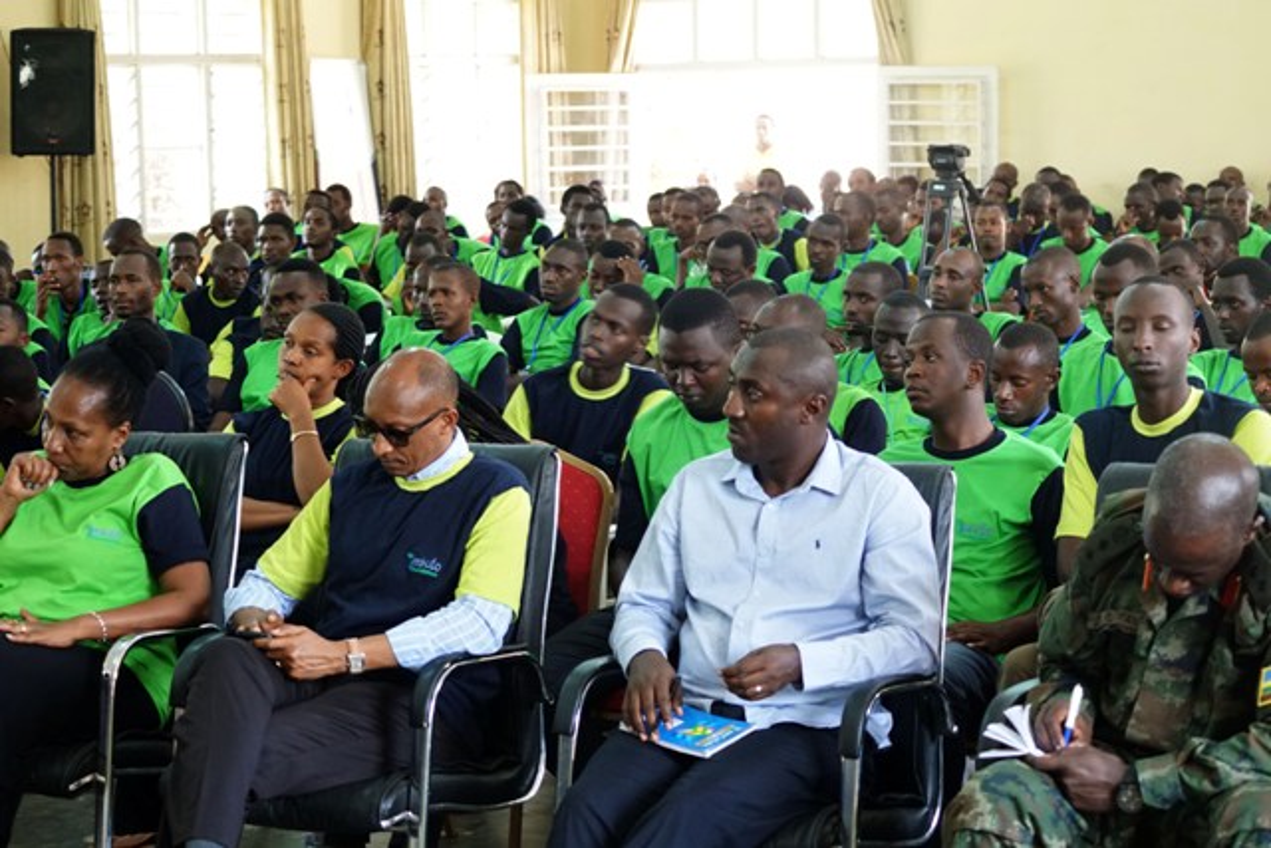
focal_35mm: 82
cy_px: 424
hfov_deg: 24.6
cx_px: 636
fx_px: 2913
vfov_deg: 16.6
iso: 1600
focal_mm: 55
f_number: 5.6
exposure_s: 1/30
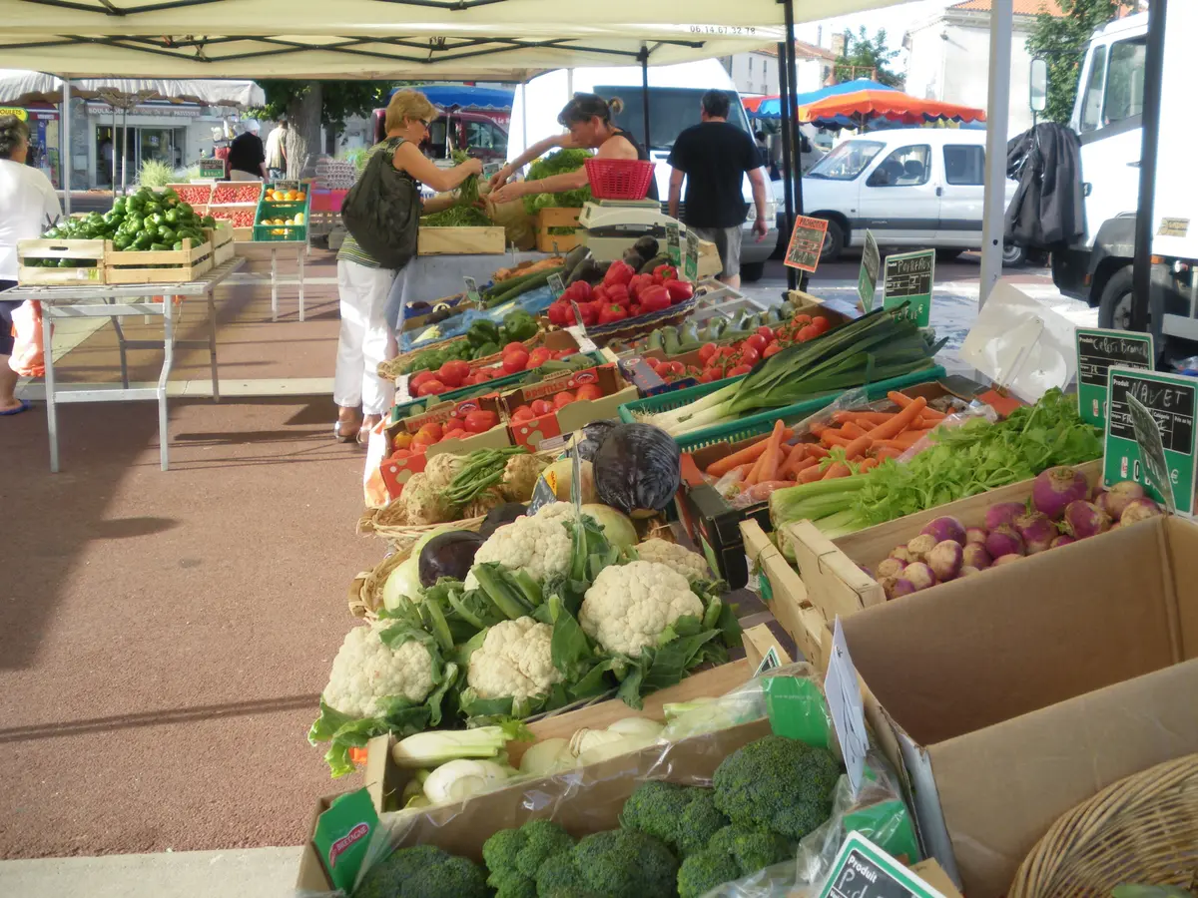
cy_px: 449
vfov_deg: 39.7
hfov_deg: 51.4
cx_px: 599
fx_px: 1246
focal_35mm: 36
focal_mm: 6.3
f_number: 3.5
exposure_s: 1/125
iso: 64
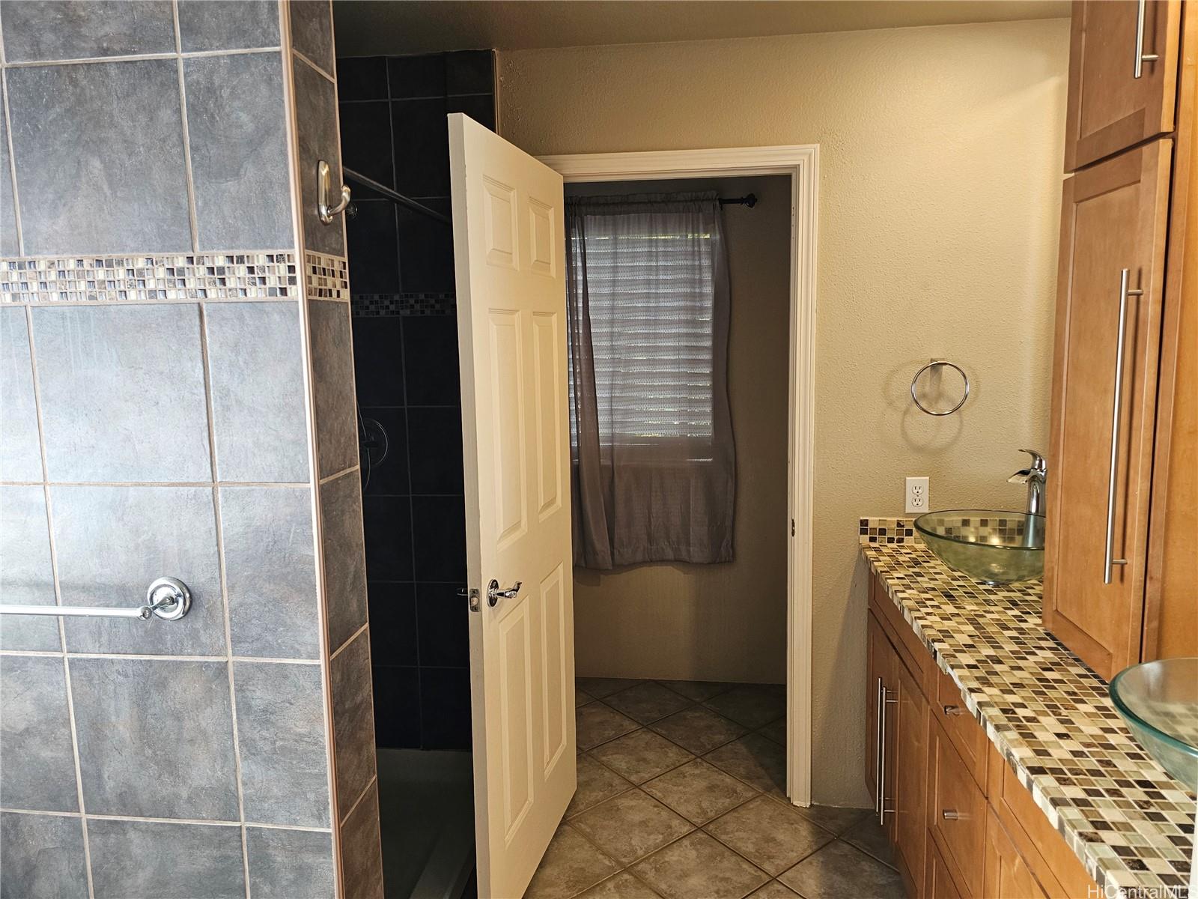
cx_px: 599
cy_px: 450
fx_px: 796
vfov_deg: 58.9
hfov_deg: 73.9
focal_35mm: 23
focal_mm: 6.3
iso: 200
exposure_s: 1/120
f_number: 1.7
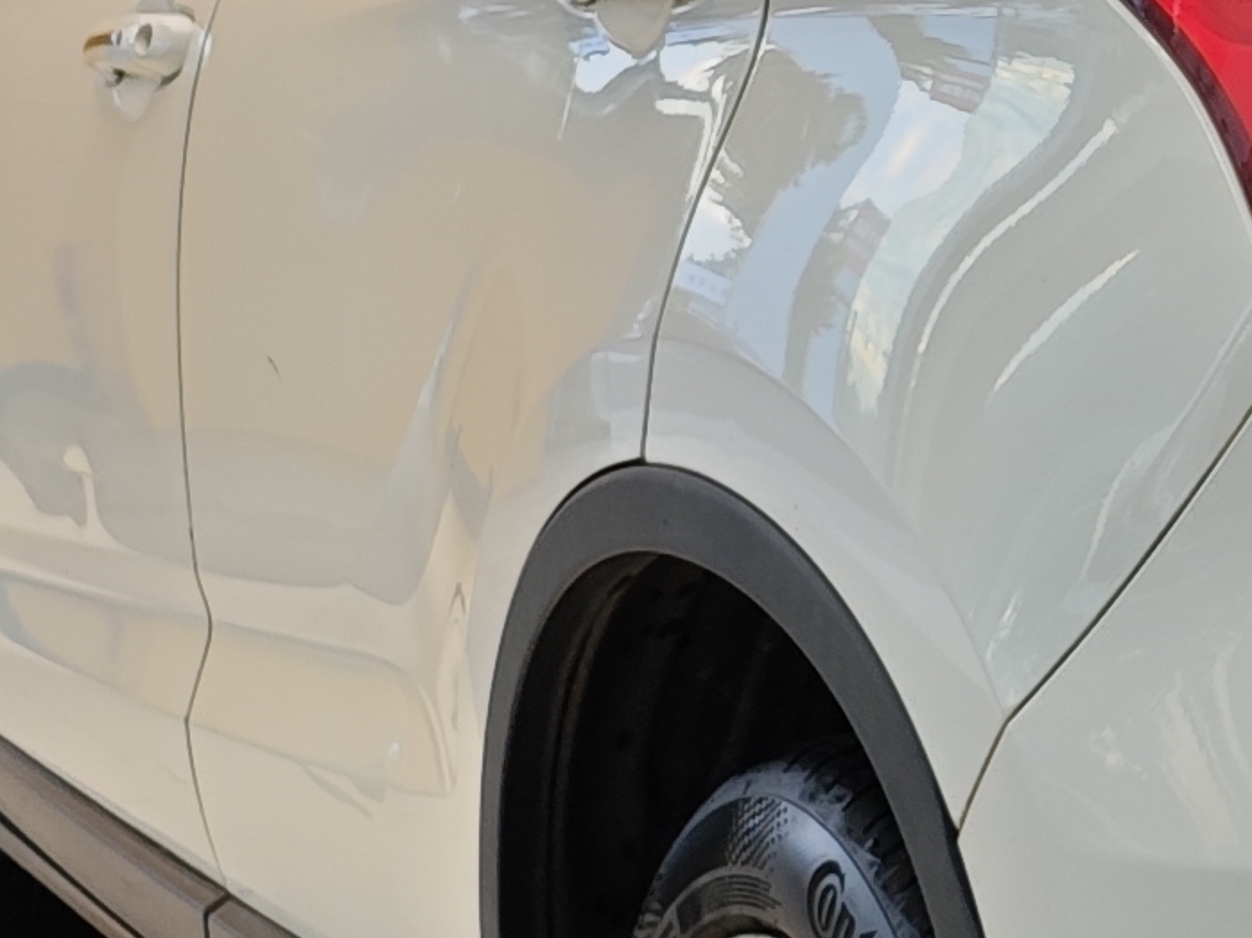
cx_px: 2050
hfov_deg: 13.5
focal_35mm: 135
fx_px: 4881
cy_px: 81
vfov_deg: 10.9
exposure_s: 1/108
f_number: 1.9
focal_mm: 8.7
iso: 64
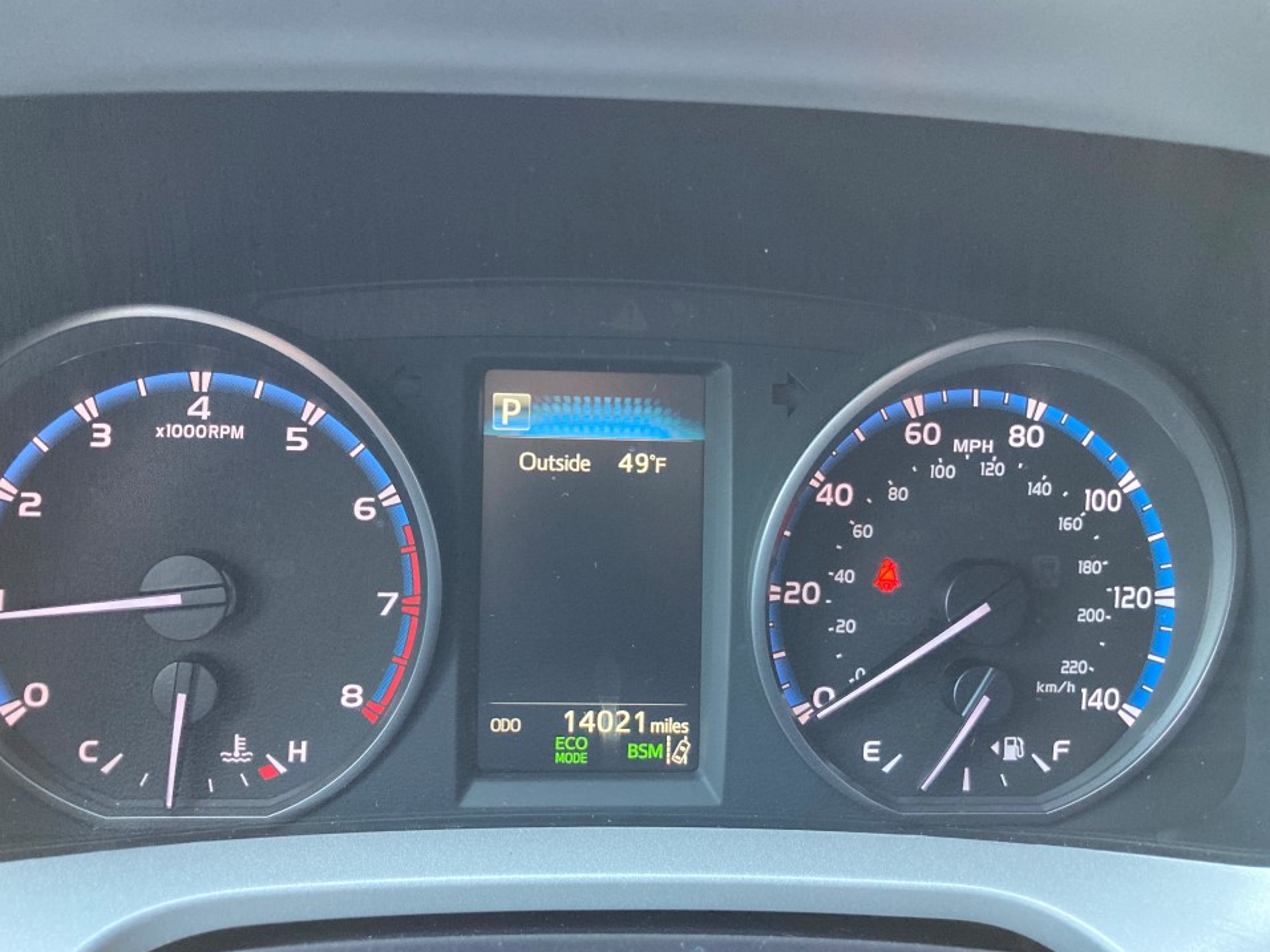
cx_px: 595
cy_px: 489
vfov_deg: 46.8
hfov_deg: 59.9
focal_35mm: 30
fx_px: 1101
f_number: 1.8
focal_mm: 3.99
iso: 320
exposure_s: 1/60
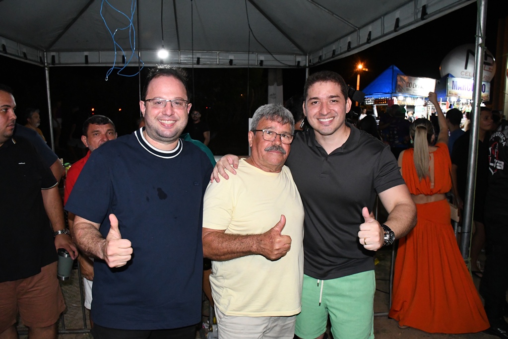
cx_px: 254
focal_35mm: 27
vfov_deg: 47.9
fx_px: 381
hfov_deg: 67.4
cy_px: 170
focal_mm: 18
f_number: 5
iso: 6400
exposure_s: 1/250
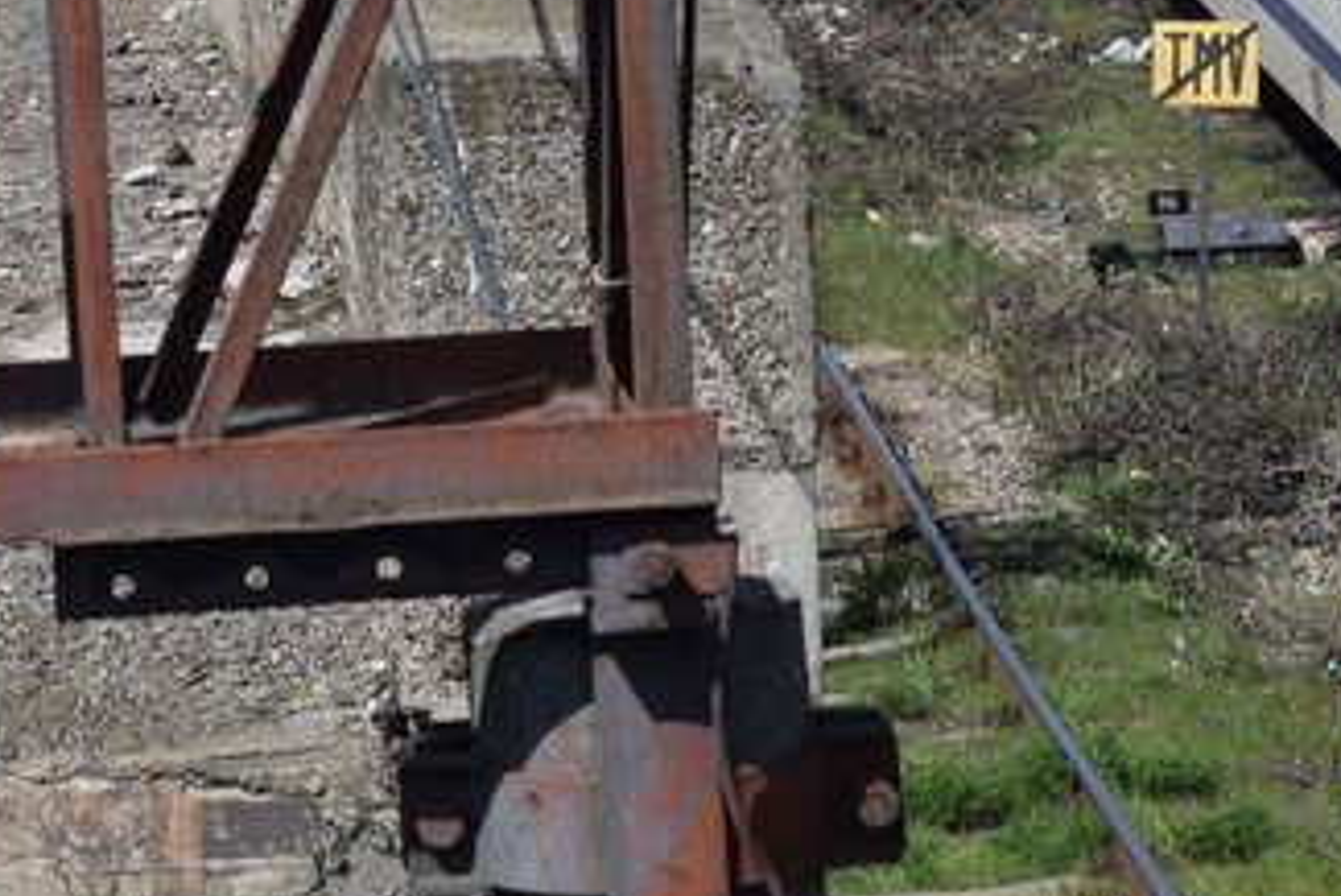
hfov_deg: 6.6
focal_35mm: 305
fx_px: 11360
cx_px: 2154
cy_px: 66
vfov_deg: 4.5
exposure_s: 1/320
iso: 200
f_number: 9
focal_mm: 55
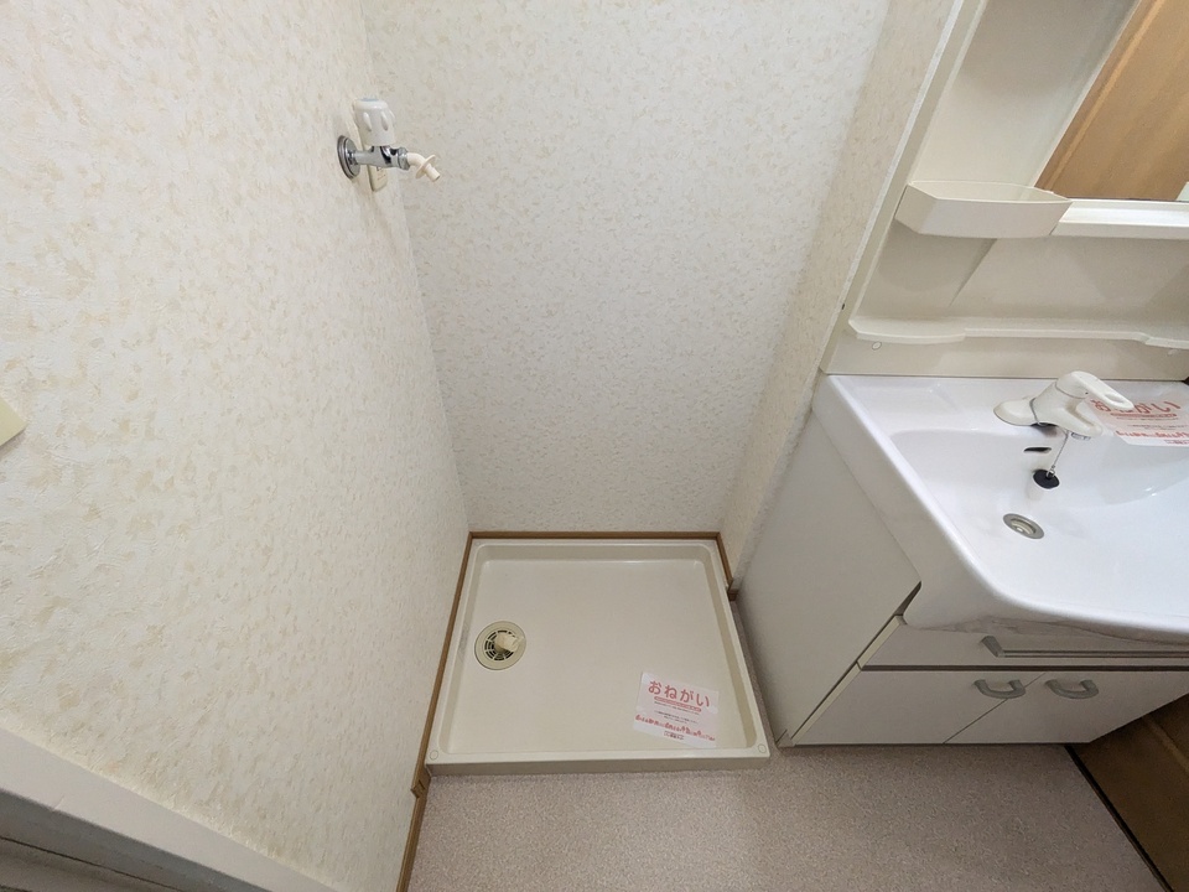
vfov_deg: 85.7
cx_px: 594
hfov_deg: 102.1
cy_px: 446
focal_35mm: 14
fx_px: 481
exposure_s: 1/120
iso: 601
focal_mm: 1.83
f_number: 2.2
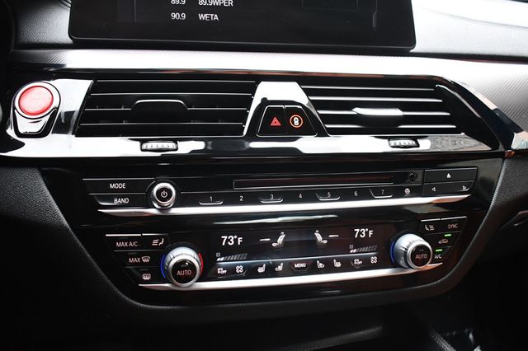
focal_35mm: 36
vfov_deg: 36.8
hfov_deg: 53.2
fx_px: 528
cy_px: 176
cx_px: 264
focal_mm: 24
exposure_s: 1/125
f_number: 4
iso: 1800
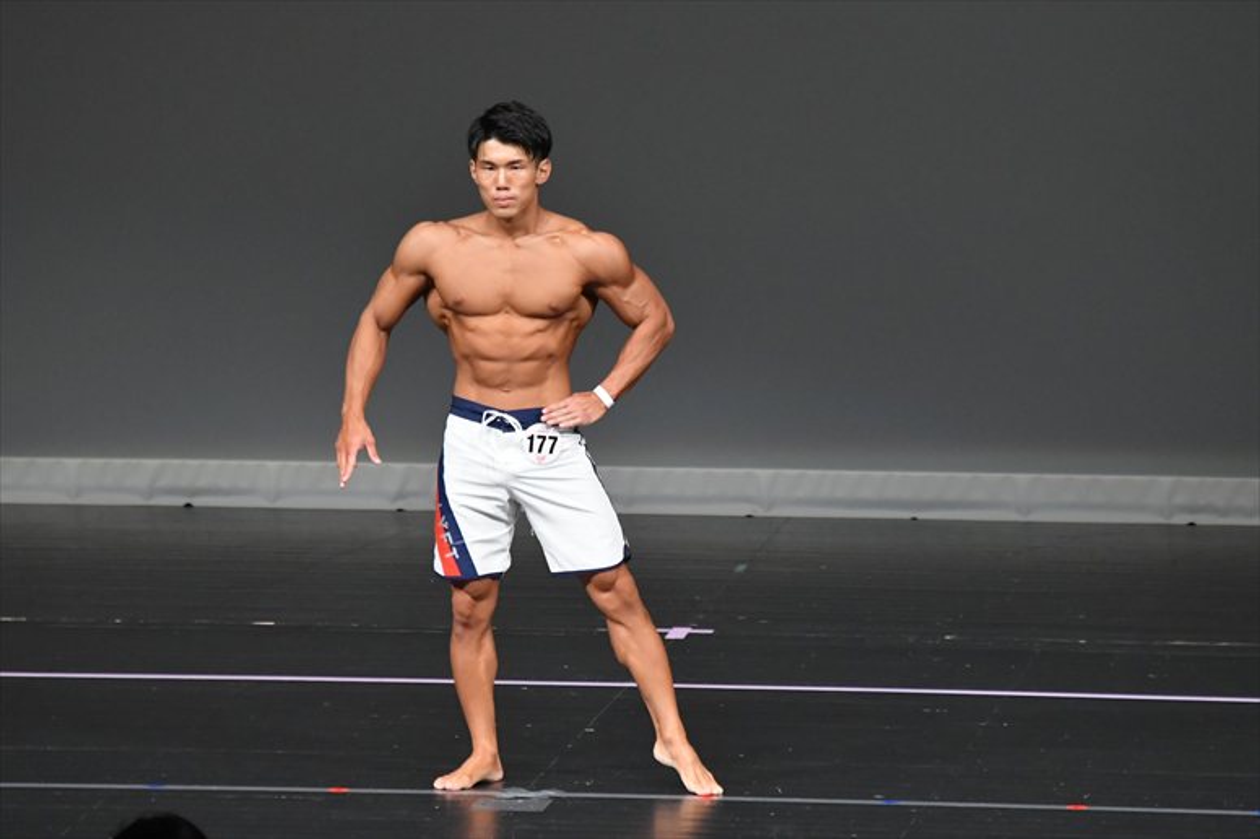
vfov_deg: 4.0
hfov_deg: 6.0
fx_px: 12069
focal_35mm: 345
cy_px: 420
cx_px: 630
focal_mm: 230
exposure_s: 1/400
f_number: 5.6
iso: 4000
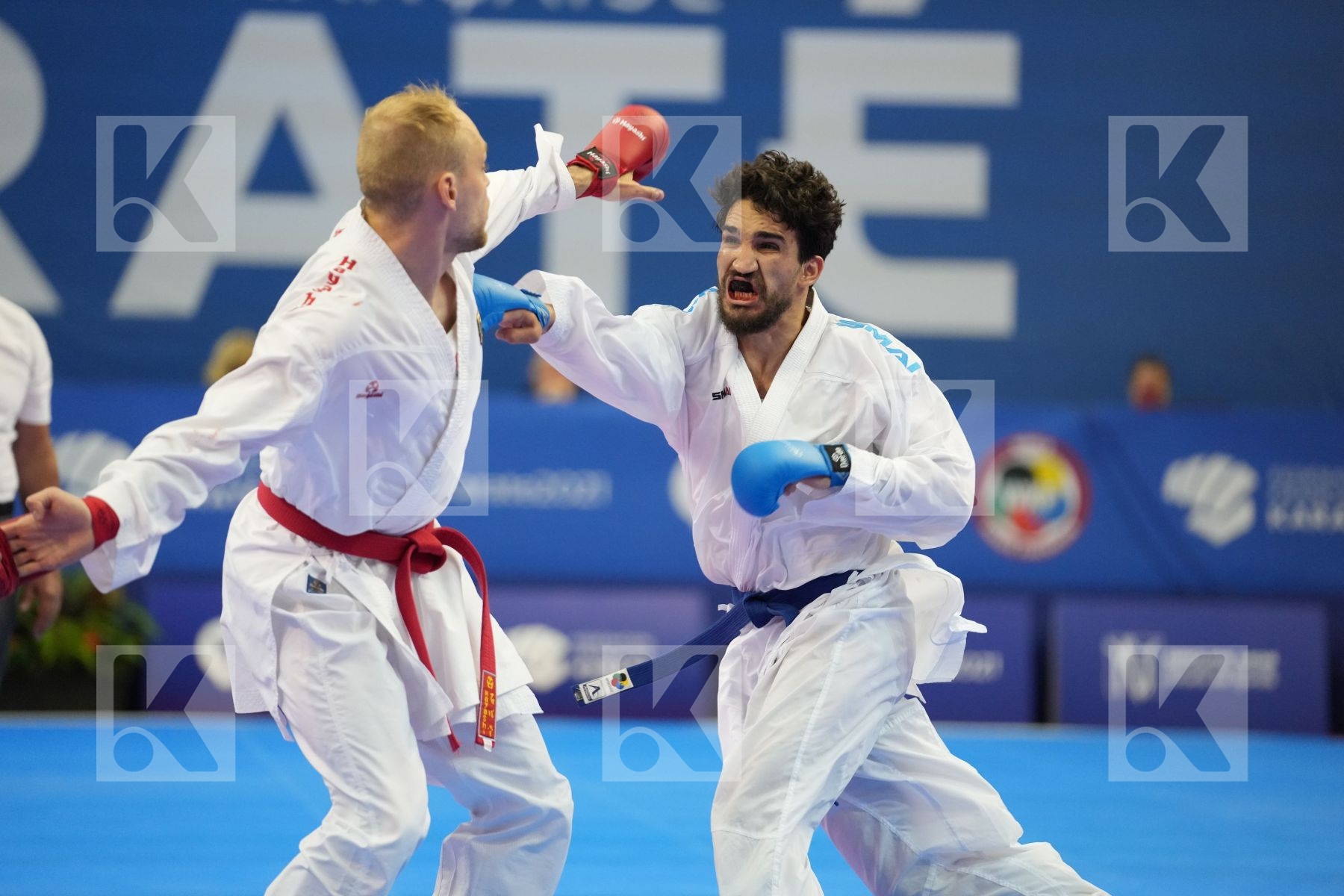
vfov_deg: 7.5
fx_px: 6869
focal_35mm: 184
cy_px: 448
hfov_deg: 11.2
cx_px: 672
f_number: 2.8
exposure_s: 1/1000
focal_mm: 184
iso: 4000
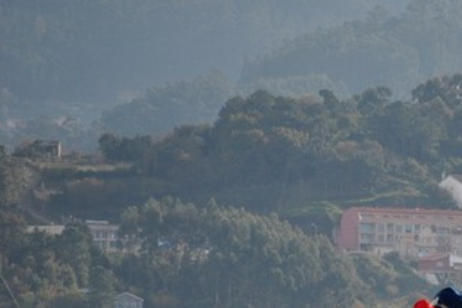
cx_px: 619
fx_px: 7423
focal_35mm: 578
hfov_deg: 3.6
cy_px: 345
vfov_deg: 2.4
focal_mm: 135
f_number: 5
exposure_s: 1/1250
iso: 200
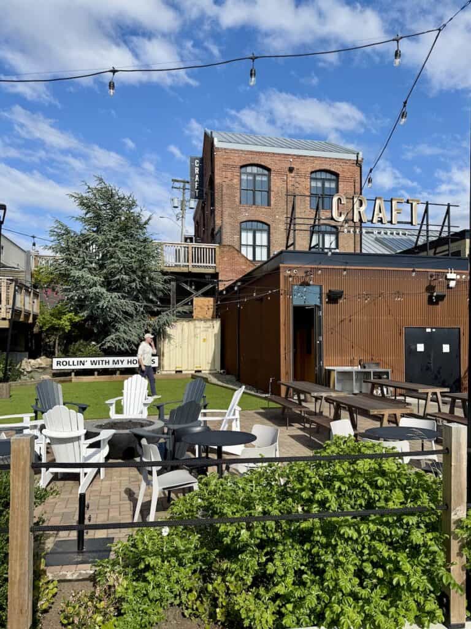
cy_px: 314
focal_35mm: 24
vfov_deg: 71.6
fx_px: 435
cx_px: 236
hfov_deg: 56.8
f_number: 1.78
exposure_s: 1/5319
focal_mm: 6.76
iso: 80
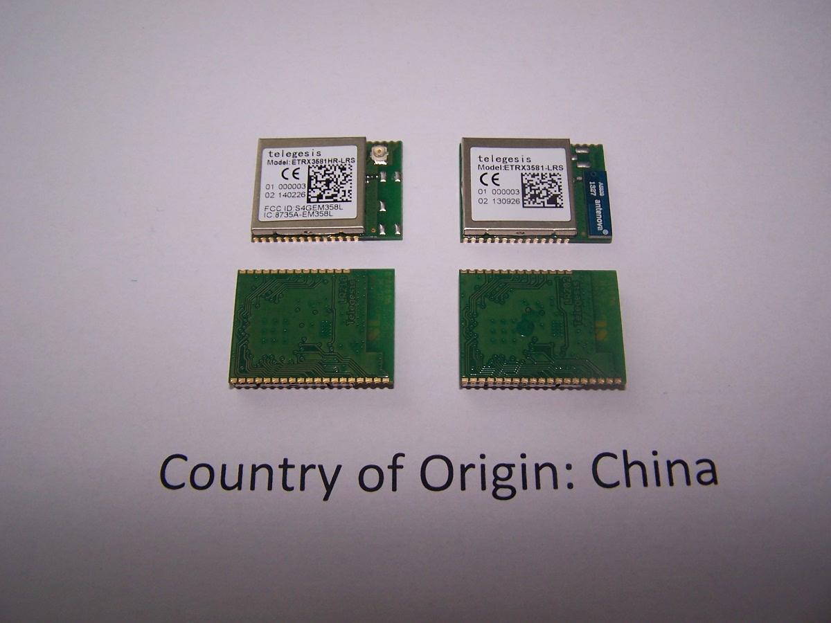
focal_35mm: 38
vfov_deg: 37.7
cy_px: 312
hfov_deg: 49.0
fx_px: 912
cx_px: 416
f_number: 2.8
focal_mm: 6.3
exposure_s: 1/60
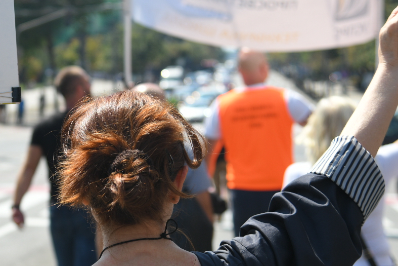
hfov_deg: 18.9
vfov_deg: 12.8
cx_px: 74
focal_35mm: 107
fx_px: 1183
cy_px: 130
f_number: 4
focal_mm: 52
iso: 200
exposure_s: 1/1250
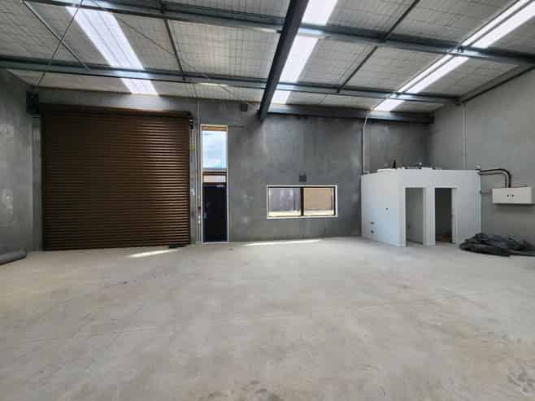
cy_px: 200
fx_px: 201
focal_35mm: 13
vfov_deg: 89.9
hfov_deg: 106.2
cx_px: 268
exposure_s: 1/289
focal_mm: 2.2
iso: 50
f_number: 2.2
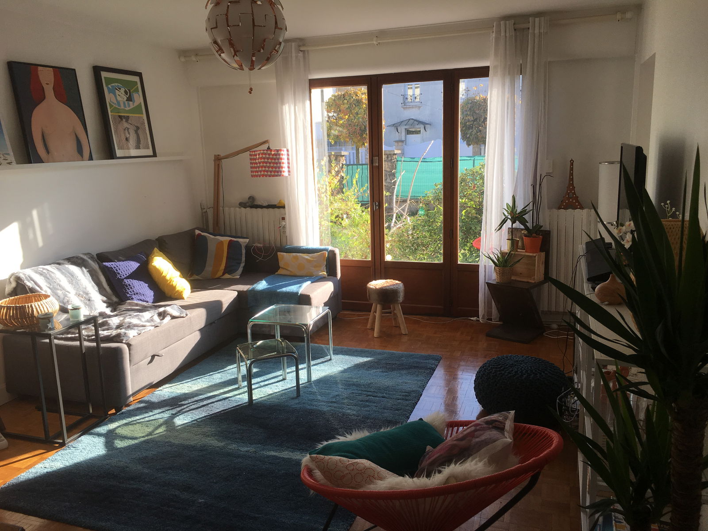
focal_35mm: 29
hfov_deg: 61.7
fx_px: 593
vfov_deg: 48.2
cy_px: 266
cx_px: 354
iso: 25
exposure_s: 1/250
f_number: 2.2
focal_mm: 4.15
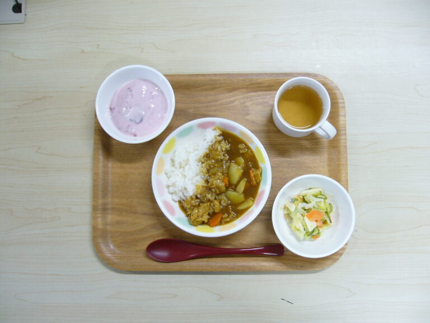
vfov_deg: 40.7
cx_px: 215
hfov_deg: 52.6
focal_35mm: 35
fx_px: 435
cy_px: 162
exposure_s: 1/20
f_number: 2.8
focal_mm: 5.8
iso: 100
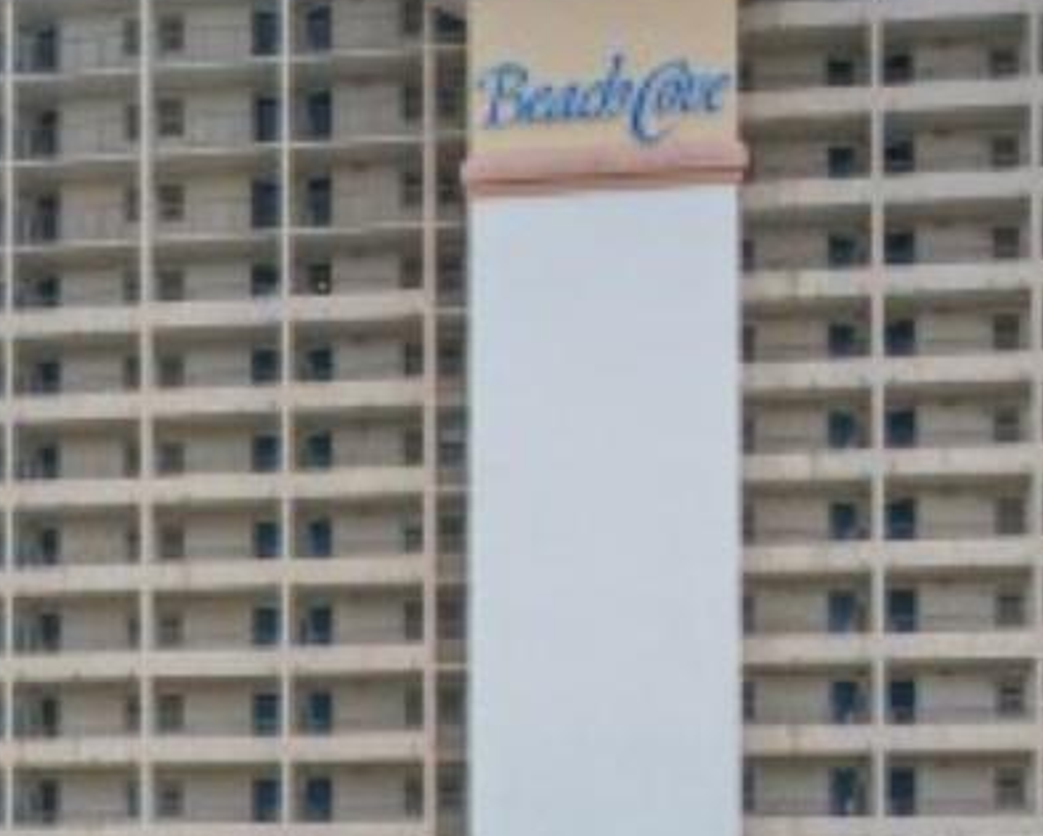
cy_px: 926
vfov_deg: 17.5
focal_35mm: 85
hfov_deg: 21.5
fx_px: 2626
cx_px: -60
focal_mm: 8.38
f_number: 2.8
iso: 100
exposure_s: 1/60
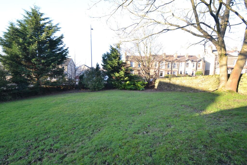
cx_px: 124
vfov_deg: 77.3
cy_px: 82
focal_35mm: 15
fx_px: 103
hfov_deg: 100.4
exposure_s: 1/125
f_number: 5.6
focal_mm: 10
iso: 400
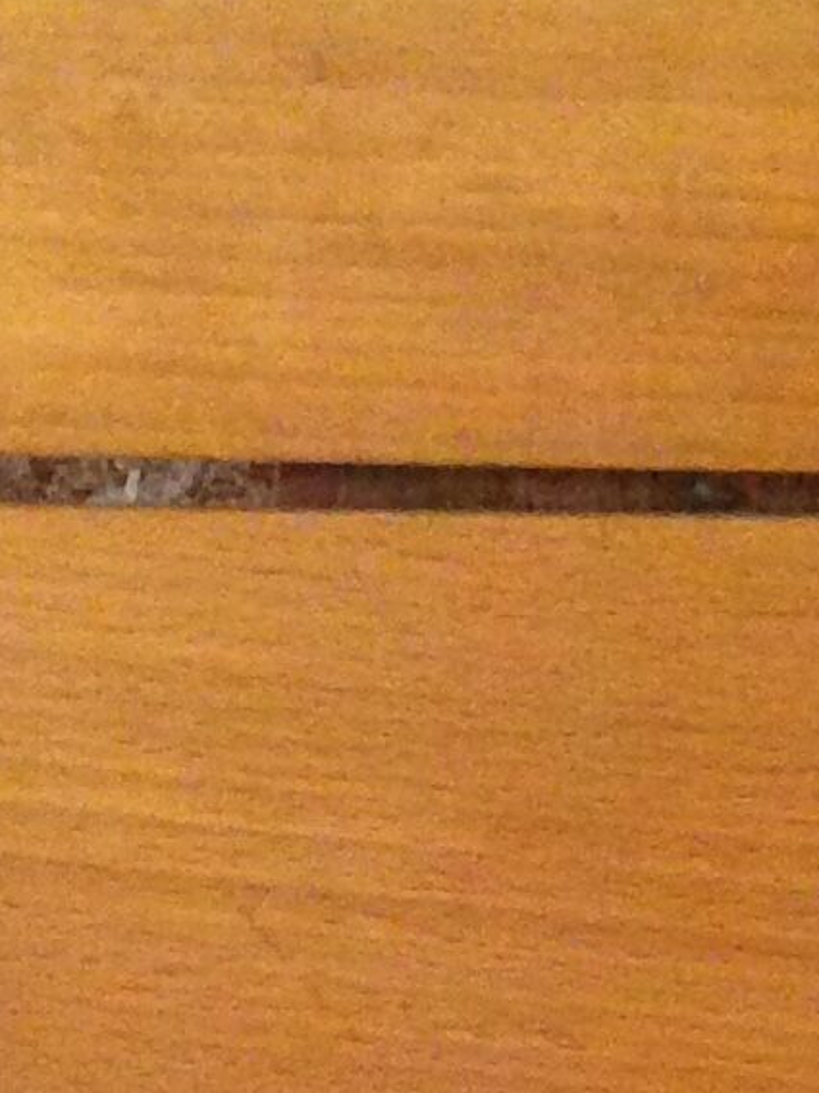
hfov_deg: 7.8
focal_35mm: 190
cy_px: 2573
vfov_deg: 9.4
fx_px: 5996
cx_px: 586
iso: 320
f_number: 2.4
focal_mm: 4.12
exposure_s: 1/20
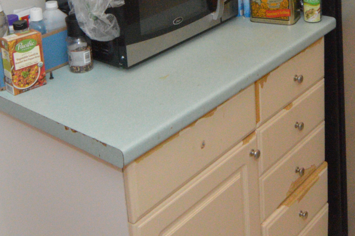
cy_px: -37
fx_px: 522
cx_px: 229
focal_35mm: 53
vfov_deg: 23.5
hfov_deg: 37.2
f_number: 10
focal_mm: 12
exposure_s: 1/60
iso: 3200
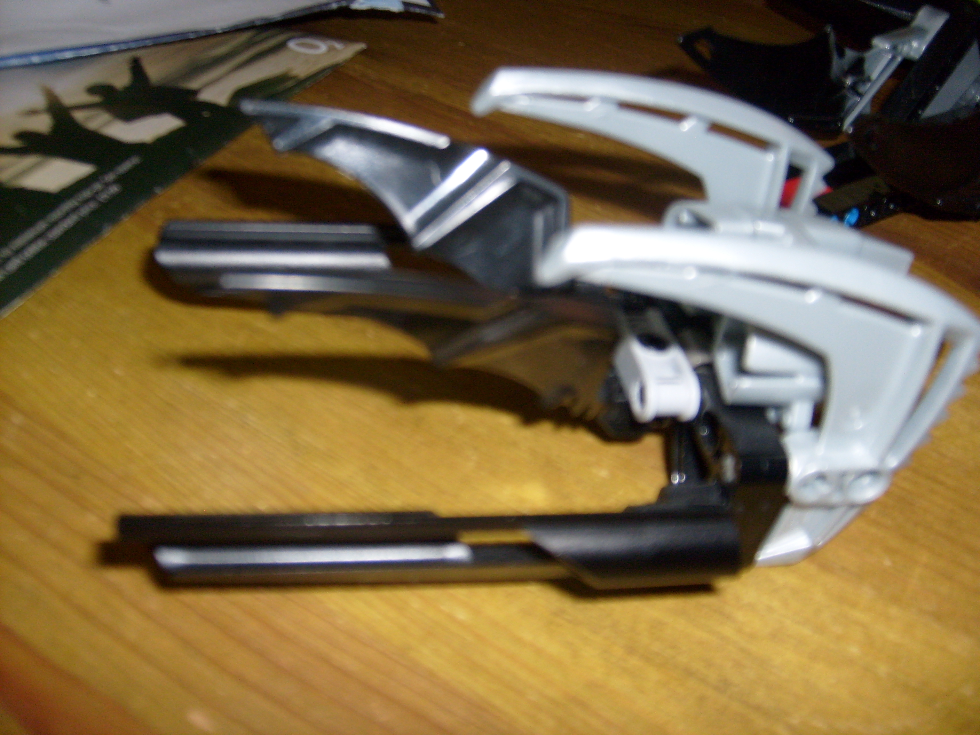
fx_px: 991
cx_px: 490
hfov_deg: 52.6
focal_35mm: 35
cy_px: 368
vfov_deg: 40.7
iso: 100
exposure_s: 1/45
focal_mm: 5.8
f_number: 2.8
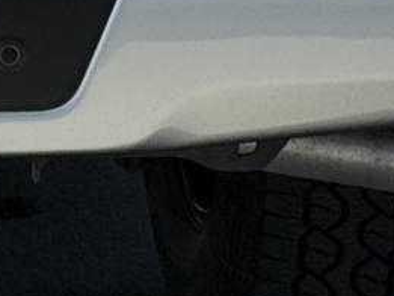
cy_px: -384
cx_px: -385
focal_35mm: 377
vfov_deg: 3.9
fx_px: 4293
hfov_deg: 5.2
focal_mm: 6.76
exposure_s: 1/1883
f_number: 1.78
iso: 80
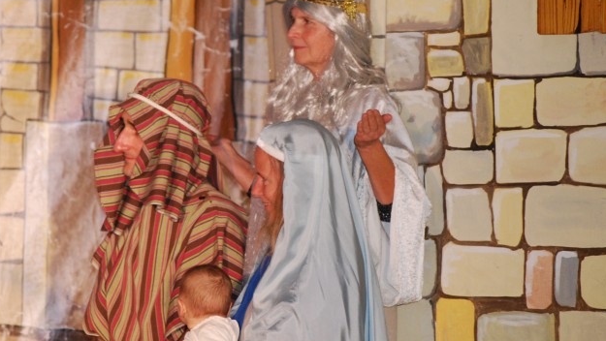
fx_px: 4195
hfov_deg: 8.3
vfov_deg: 4.7
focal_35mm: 261
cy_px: 174
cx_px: 228
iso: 800
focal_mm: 116
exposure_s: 1/60
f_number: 4.8
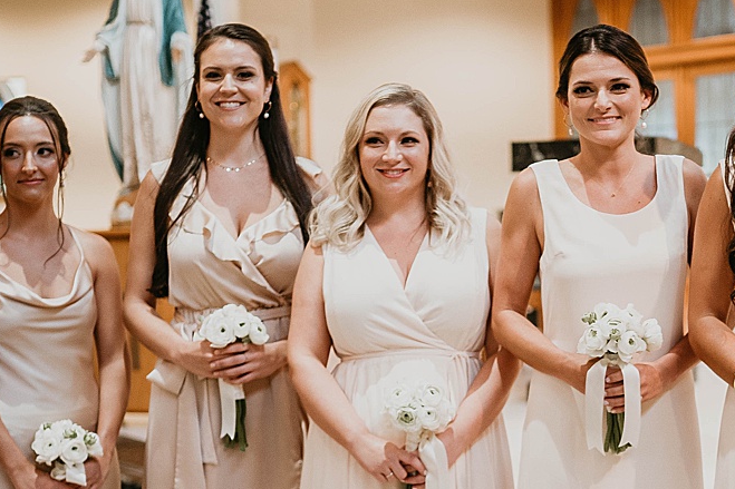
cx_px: 530
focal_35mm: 85
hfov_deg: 23.7
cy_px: 377
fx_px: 1735
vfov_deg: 16.0
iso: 800
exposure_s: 1/200
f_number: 1.4
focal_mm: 35
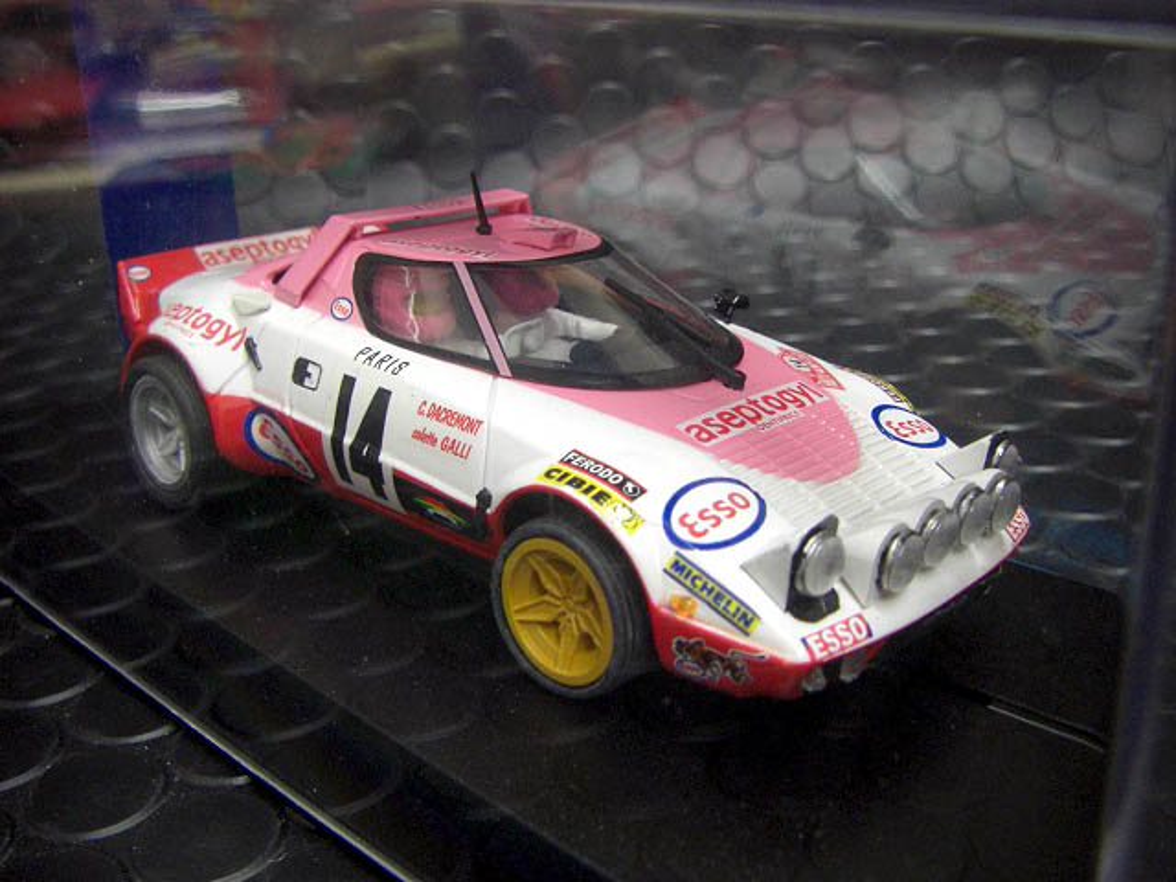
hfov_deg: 49.0
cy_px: 441
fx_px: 1291
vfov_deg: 37.7
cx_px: 588
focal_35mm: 38
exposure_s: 1/20
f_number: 3.4
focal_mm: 6.3
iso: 200
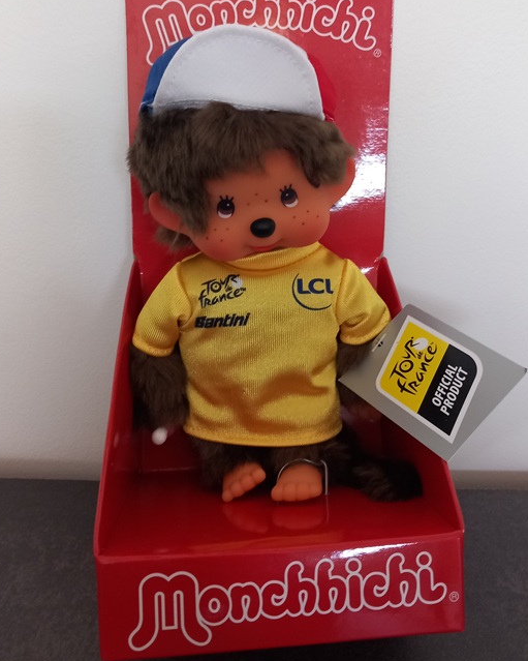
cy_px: 283
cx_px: 278
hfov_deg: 44.5
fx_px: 645
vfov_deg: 54.0
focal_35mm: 33
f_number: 1.8
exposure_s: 1/25
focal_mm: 4
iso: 250
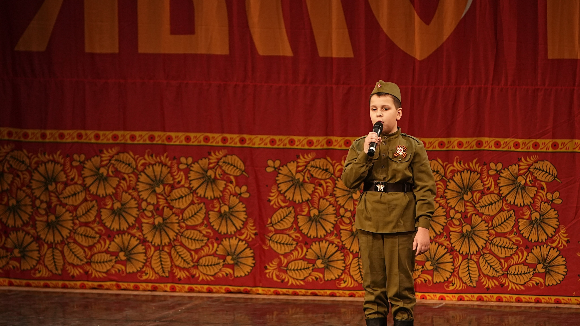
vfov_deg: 5.2
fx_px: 3583
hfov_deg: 9.3
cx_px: 290
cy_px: 192
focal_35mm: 233
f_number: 2.8
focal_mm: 148
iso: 1600
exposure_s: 1/400
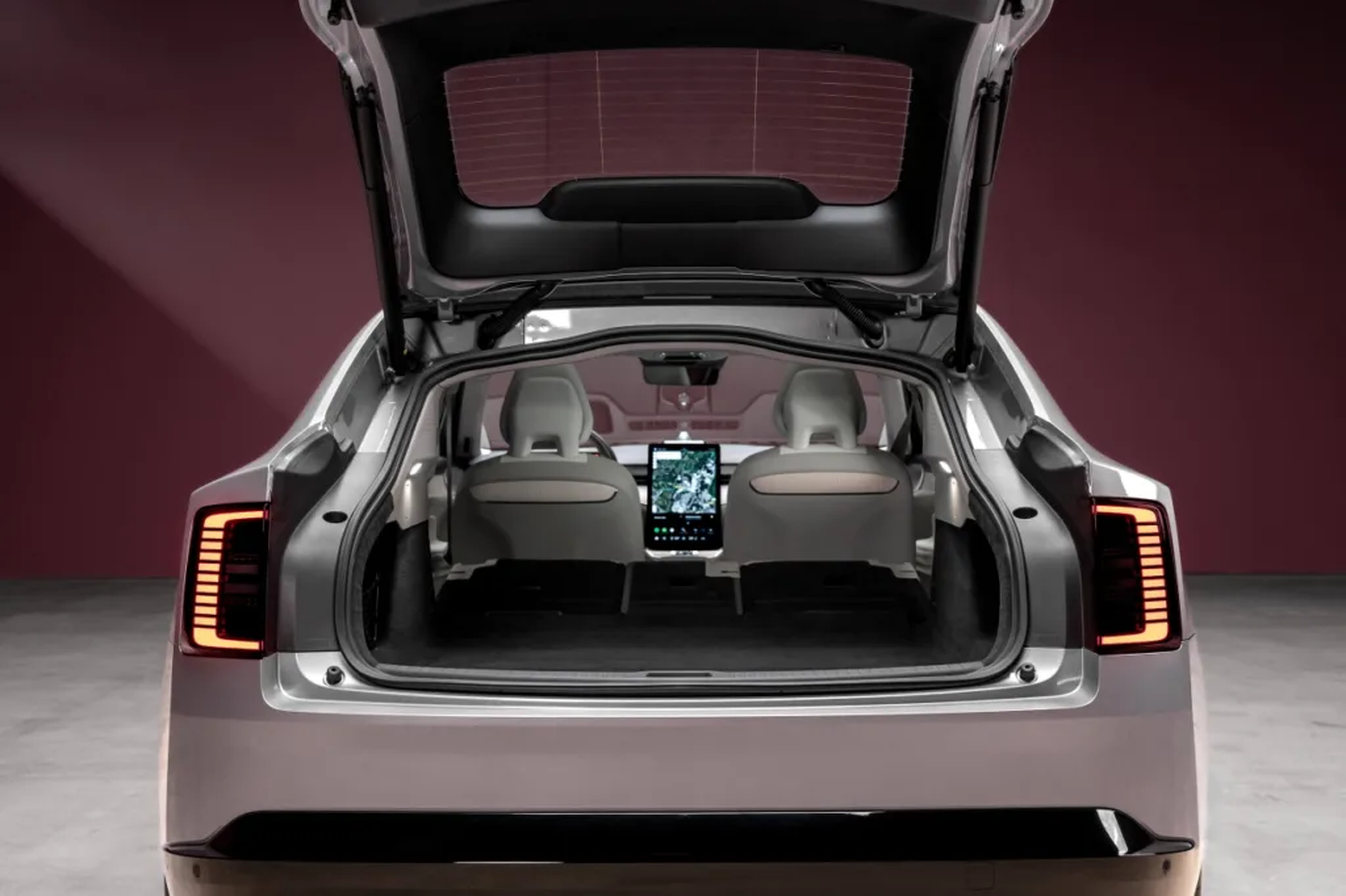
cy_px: 448
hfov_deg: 39.6
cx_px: 673
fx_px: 1869
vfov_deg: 27.0
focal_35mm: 50
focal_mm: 50
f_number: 5.6
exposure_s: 1/80
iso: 2500
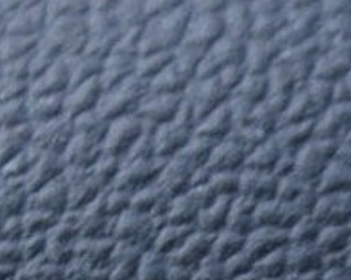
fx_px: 7041
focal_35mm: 678
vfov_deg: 2.3
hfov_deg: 2.8
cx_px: 1082
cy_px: 670
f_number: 6.3
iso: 800
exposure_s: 1/60
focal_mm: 55
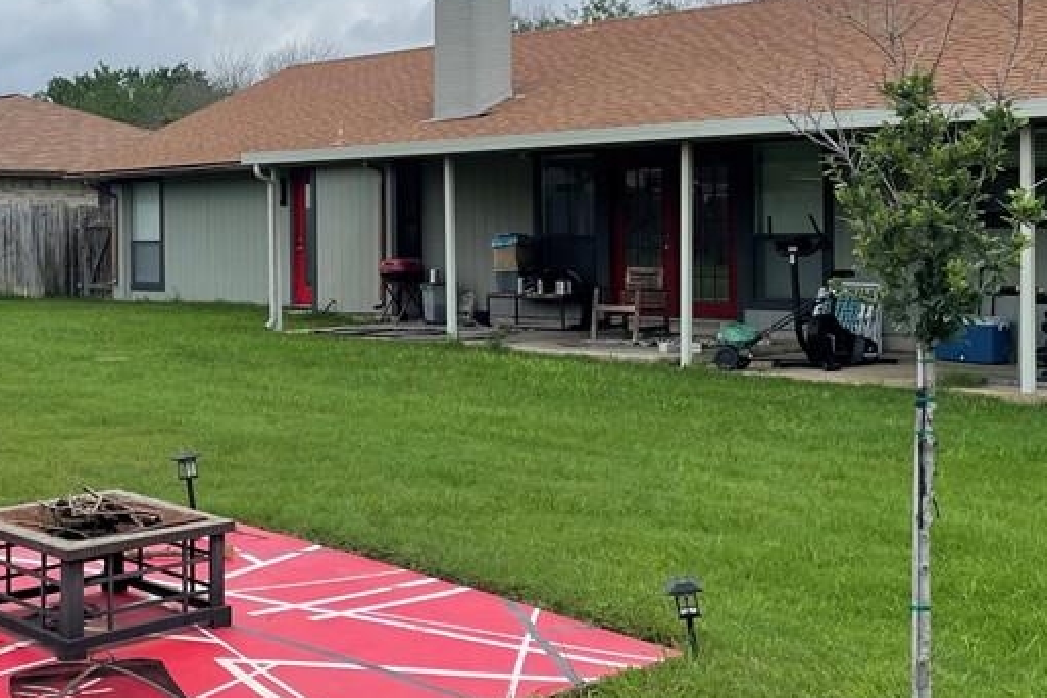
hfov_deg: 35.7
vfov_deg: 25.0
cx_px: 214
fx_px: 1570
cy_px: 265
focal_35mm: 54
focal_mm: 4.2
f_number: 1.6
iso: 32
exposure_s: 1/5051
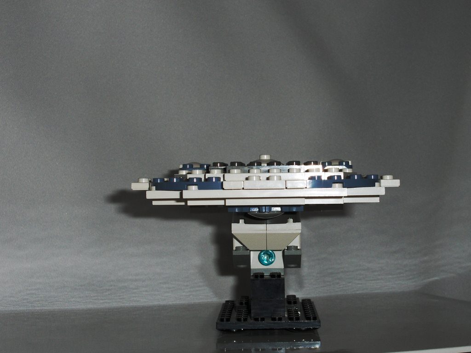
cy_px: 176
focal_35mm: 88
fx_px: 1197
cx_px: 236
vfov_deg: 16.8
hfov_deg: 22.3
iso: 100
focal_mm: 19.1
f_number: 8.6
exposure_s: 1/100
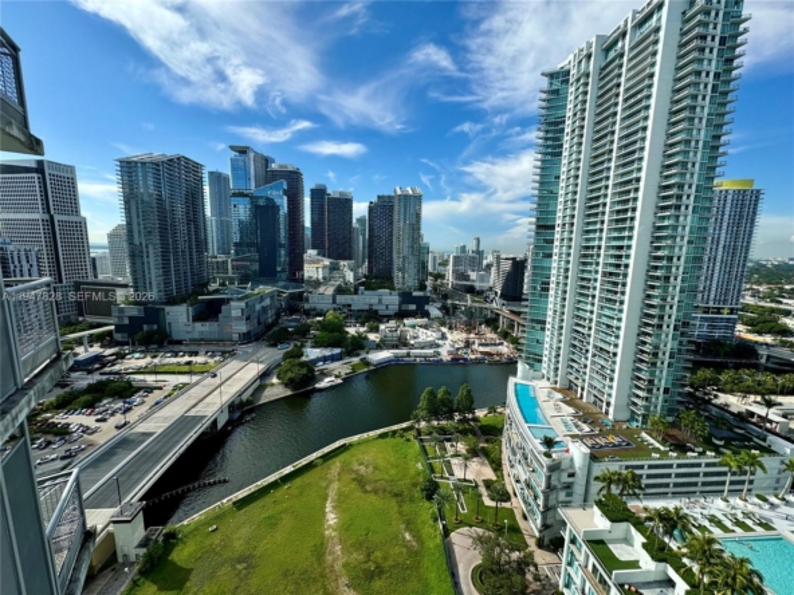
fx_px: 321
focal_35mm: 14
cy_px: 298
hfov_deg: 102.1
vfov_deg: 85.7
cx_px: 397
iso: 40
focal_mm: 2.22
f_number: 2.2
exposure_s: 1/1323
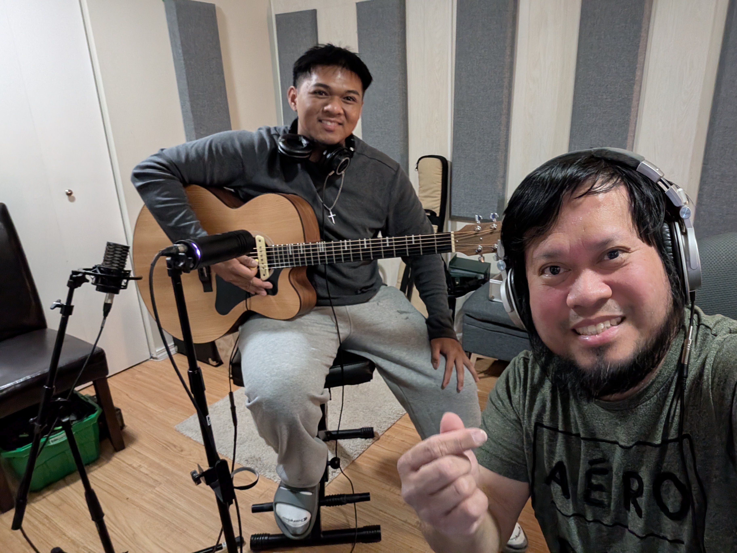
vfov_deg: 63.4
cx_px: 368
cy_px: 276
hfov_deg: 79.0
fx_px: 447
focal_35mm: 21
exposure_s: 1/15
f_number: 2.2
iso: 619
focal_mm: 2.74
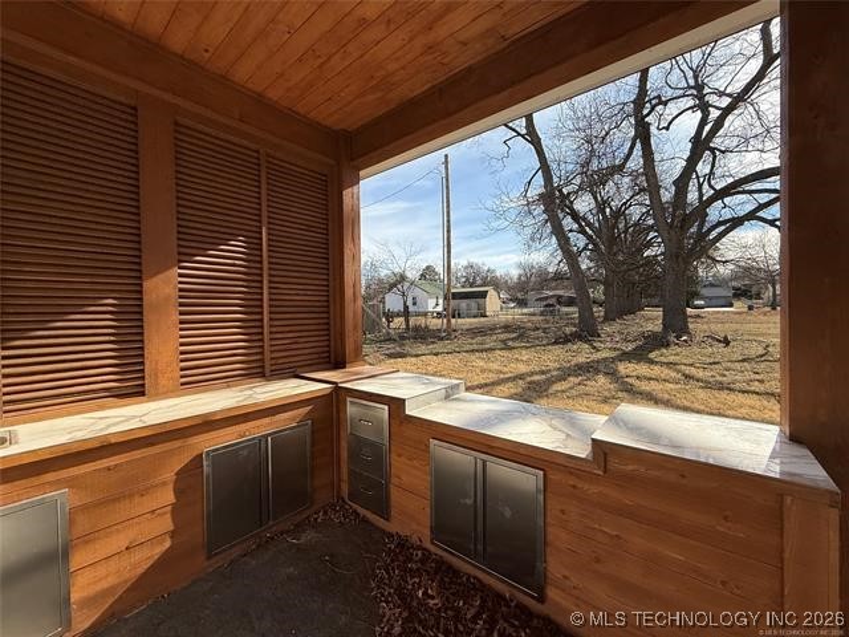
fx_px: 343
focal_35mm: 14
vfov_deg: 85.7
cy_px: 318
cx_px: 424
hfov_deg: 102.1
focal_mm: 2.22
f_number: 2.2
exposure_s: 1/1656
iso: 50
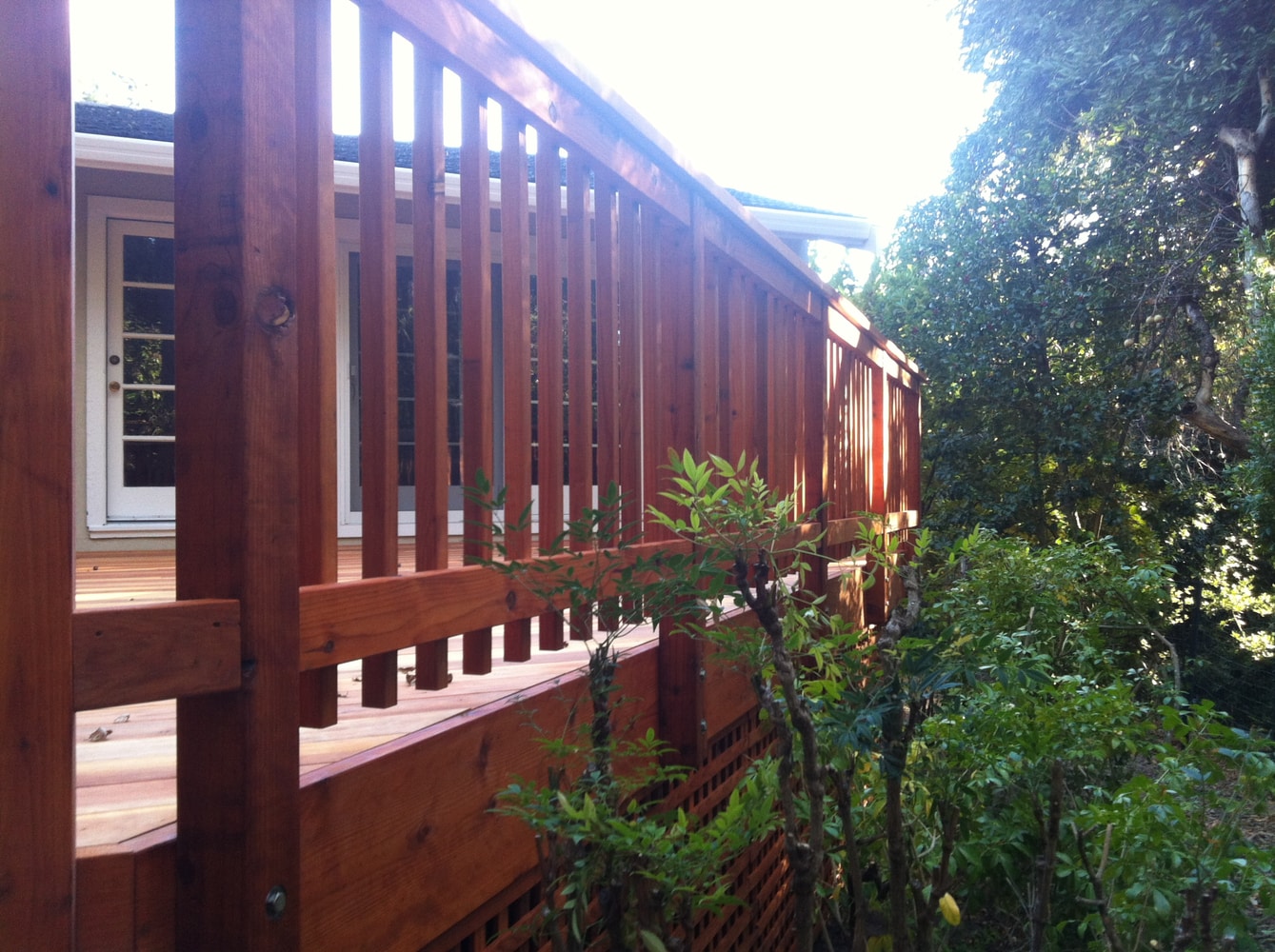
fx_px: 1287
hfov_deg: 52.7
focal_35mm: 35
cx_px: 638
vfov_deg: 40.6
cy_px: 476
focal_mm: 3.85
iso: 100
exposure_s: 1/40
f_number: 2.8
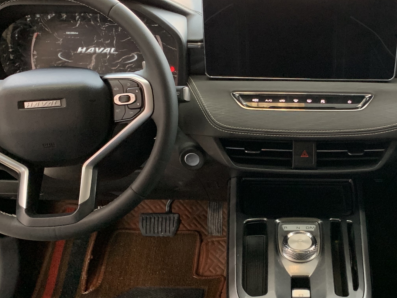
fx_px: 596
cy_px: 169
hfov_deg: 36.1
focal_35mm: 52
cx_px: 293
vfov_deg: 28.0
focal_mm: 4.25
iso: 320
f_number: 1.8
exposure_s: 1/60
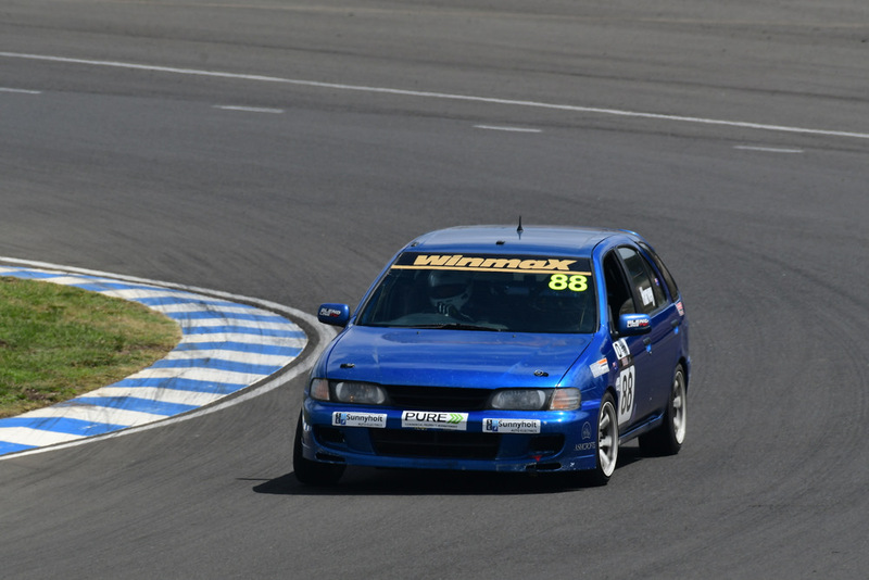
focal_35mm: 750
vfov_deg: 1.8
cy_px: 290
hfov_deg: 2.7
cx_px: 434
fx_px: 18110
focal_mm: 500
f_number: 10
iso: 200
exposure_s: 1/640
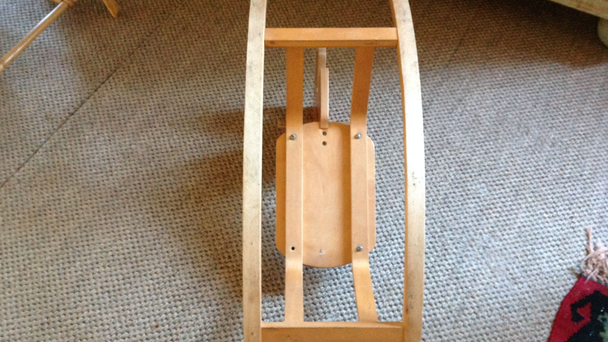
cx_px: 301
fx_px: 629
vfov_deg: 30.3
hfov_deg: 51.6
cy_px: 207
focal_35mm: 39
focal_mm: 4.28
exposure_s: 1/15
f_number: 2.4
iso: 320
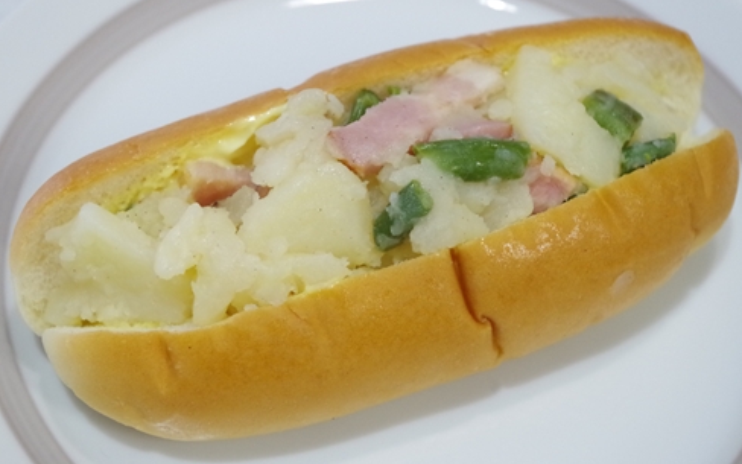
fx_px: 1496
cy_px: 233
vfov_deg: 17.6
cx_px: 373
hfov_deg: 27.8
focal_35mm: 74
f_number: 7.1
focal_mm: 47.5
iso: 3200
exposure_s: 1/100
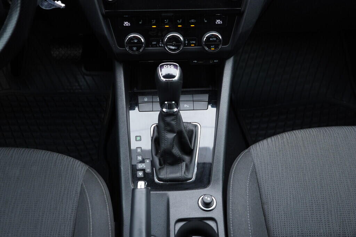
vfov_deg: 36.9
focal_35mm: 36
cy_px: 118
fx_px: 356
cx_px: 178
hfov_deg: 53.1
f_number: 2.8
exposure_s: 1/40
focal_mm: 24
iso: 320
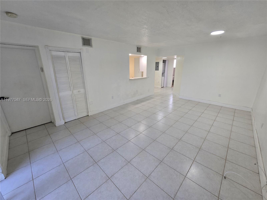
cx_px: 134
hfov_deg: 106.2
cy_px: 100
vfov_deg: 89.9
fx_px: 100
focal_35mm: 13
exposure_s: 1/60
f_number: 2.2
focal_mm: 2.2
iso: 64
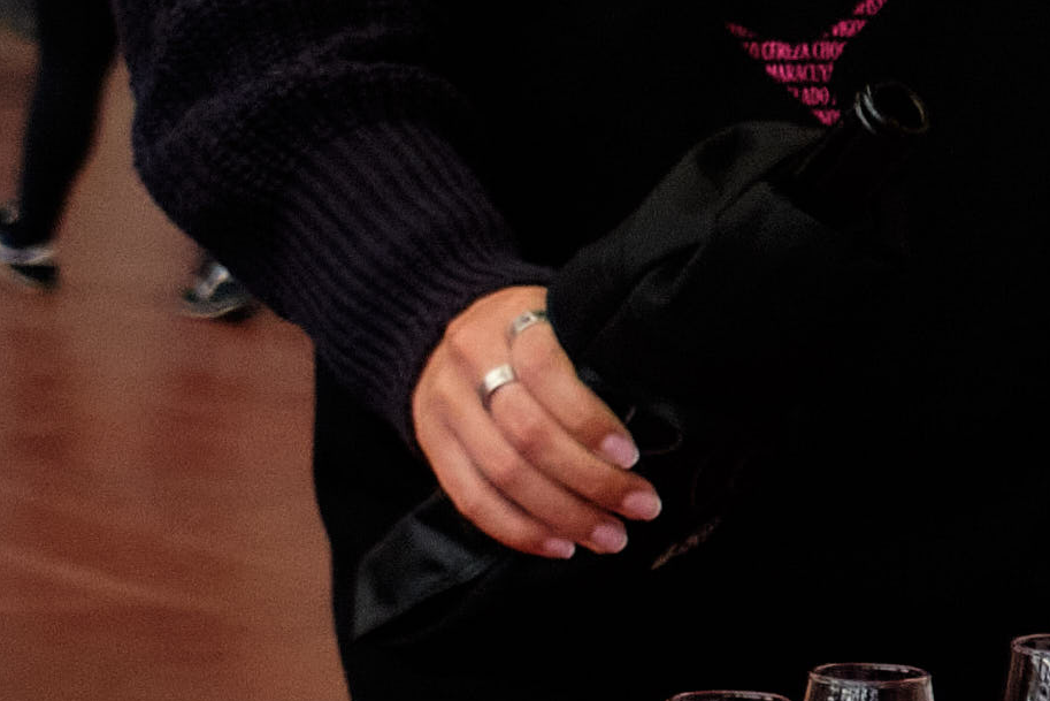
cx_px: 2634
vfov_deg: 6.0
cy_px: 359
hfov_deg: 8.2
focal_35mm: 230
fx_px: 6709
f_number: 4
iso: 800
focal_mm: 24
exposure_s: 1/250
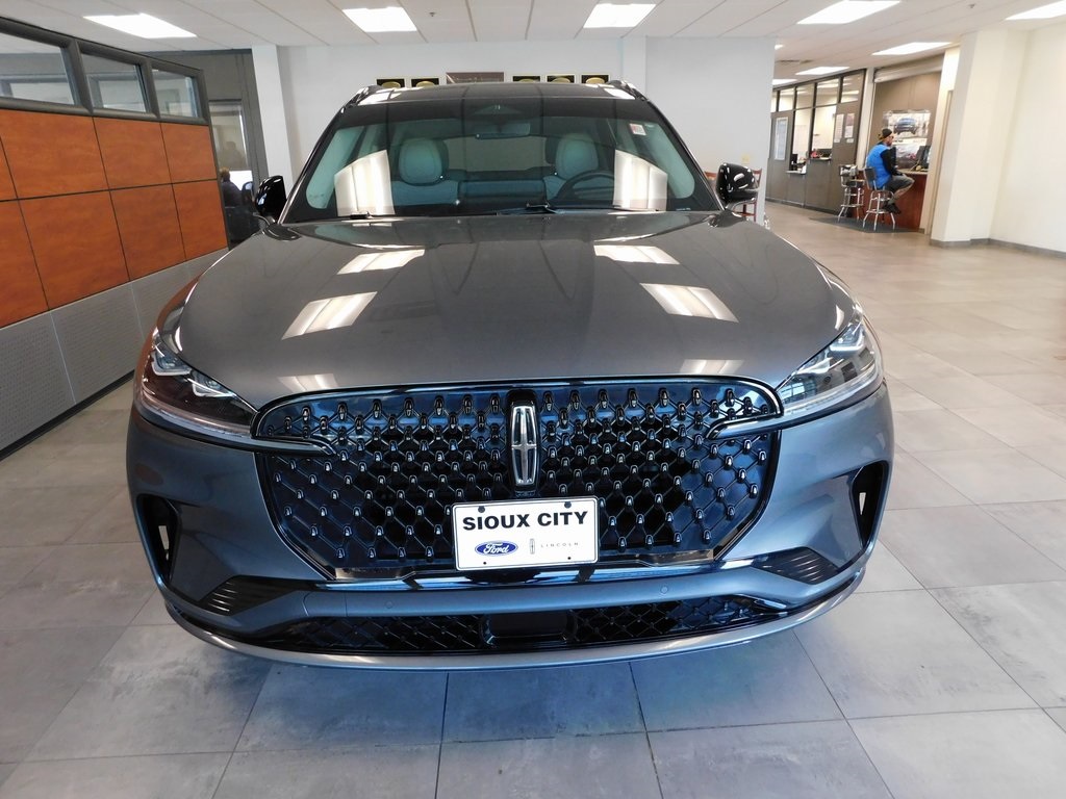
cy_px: 400
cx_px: 533
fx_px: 708
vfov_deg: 58.9
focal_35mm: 23
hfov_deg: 73.9
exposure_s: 1/30
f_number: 3
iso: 320
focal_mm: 4
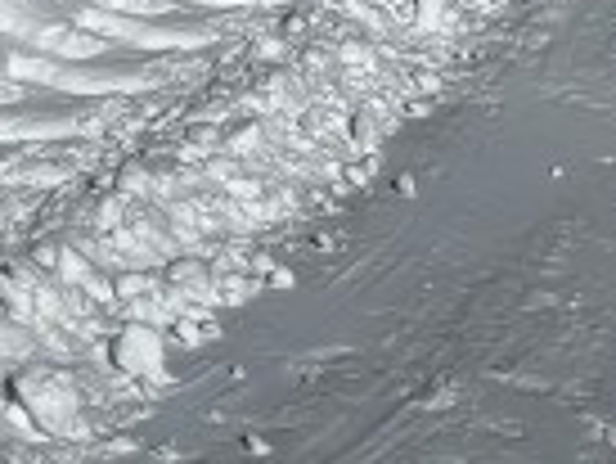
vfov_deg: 7.8
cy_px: -572
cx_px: 180
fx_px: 3188
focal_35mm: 179
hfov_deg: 11.0
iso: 64
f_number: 1.78
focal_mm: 6.86
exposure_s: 1/29412
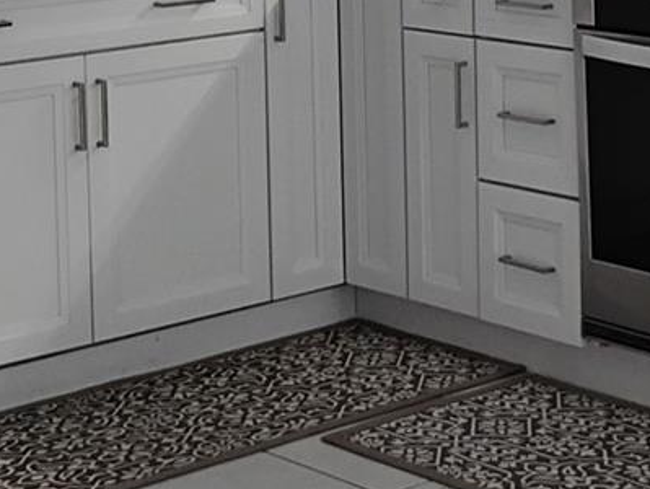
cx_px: 430
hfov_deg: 17.5
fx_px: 2105
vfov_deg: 13.0
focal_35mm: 112
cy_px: -55
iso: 753
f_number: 1.8
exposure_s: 1/120
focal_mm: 4.26
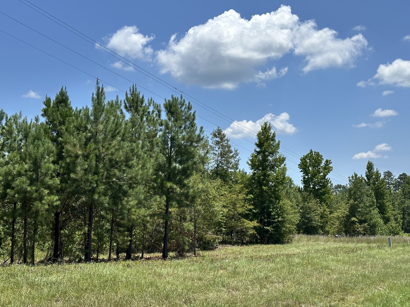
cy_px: 148
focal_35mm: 56
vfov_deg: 26.1
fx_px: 663
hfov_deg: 34.3
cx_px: 222
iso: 64
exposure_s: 1/5556
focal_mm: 6.86
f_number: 1.78
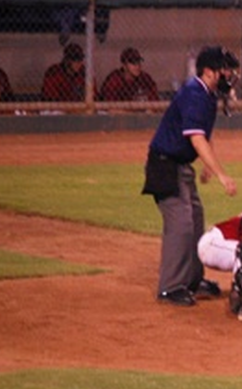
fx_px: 6372
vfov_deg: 3.5
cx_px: 355
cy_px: 274
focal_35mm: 603
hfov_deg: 2.2
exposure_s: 1/60
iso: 1600
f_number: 5.6
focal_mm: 185
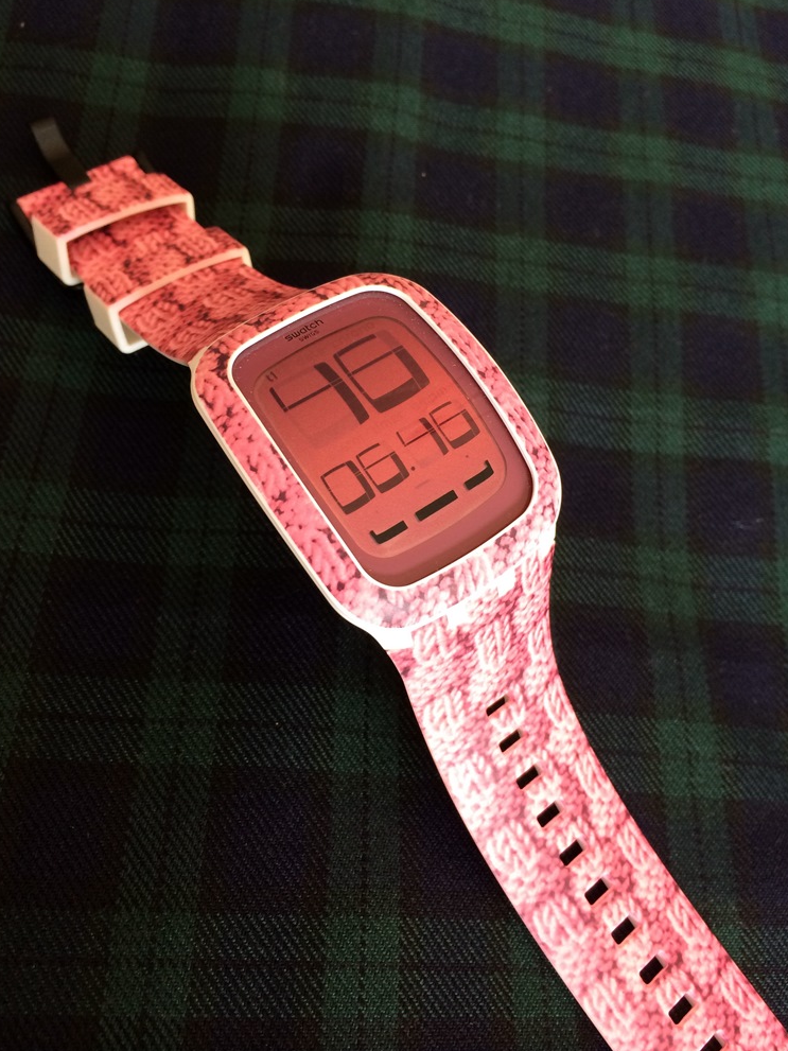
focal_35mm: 31
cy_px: 512
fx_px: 941
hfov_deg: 45.4
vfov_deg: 58.3
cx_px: 393
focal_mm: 4.12
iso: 100
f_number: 2.2
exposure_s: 1/33
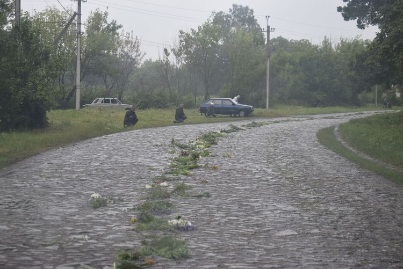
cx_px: 202
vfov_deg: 16.6
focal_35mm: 82
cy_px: 134
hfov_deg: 24.6
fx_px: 924
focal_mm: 55
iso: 800
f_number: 5.6
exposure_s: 1/400
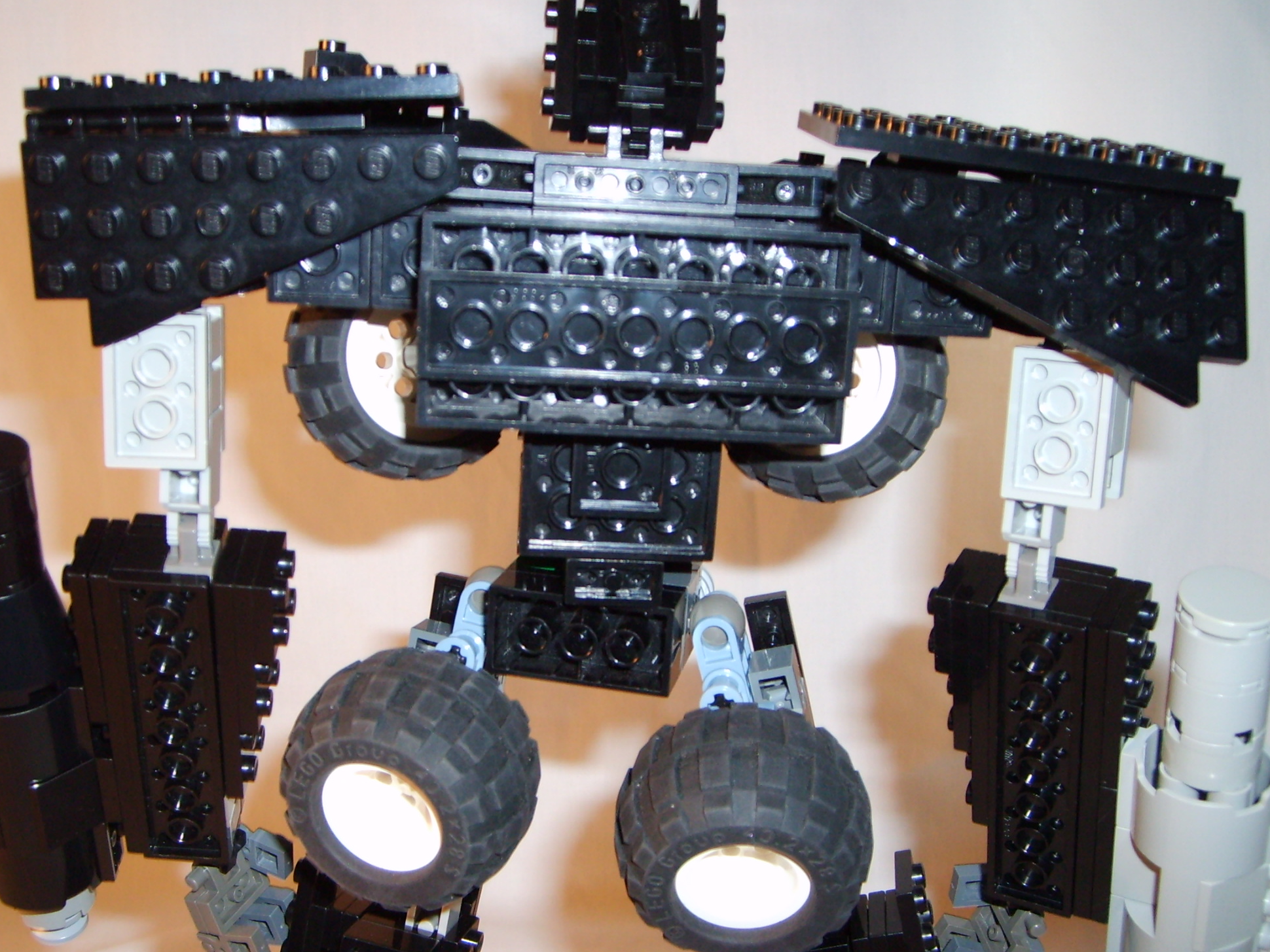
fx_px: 1504
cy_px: 502
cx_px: 590
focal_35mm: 41
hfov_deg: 45.7
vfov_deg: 35.1
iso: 100
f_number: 2.8
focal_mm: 5.8
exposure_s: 1/45
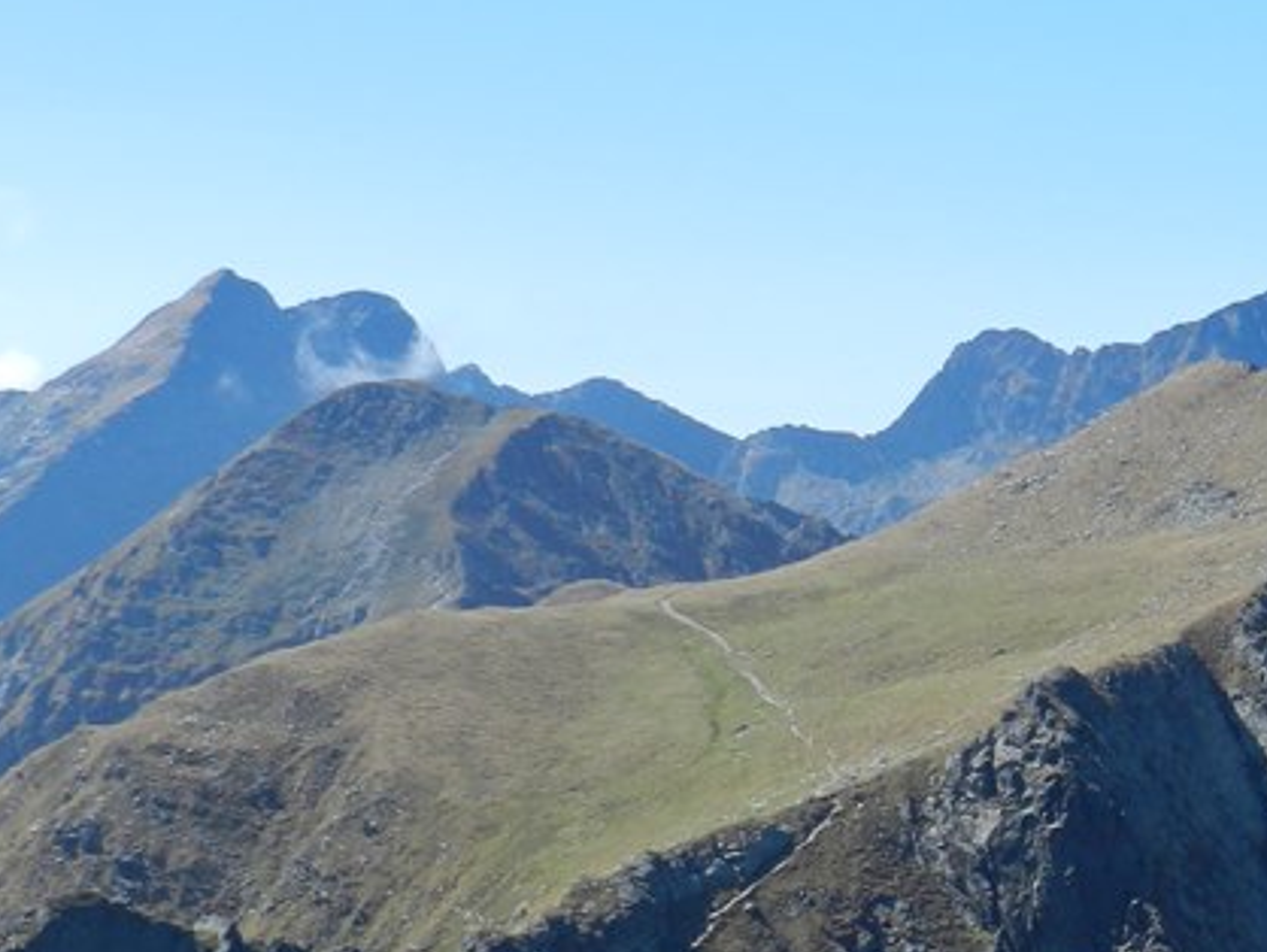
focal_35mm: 93
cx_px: 1431
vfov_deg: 15.6
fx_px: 3406
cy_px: 937
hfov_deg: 20.0
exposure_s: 1/1000
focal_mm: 6.7
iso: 160
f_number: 4
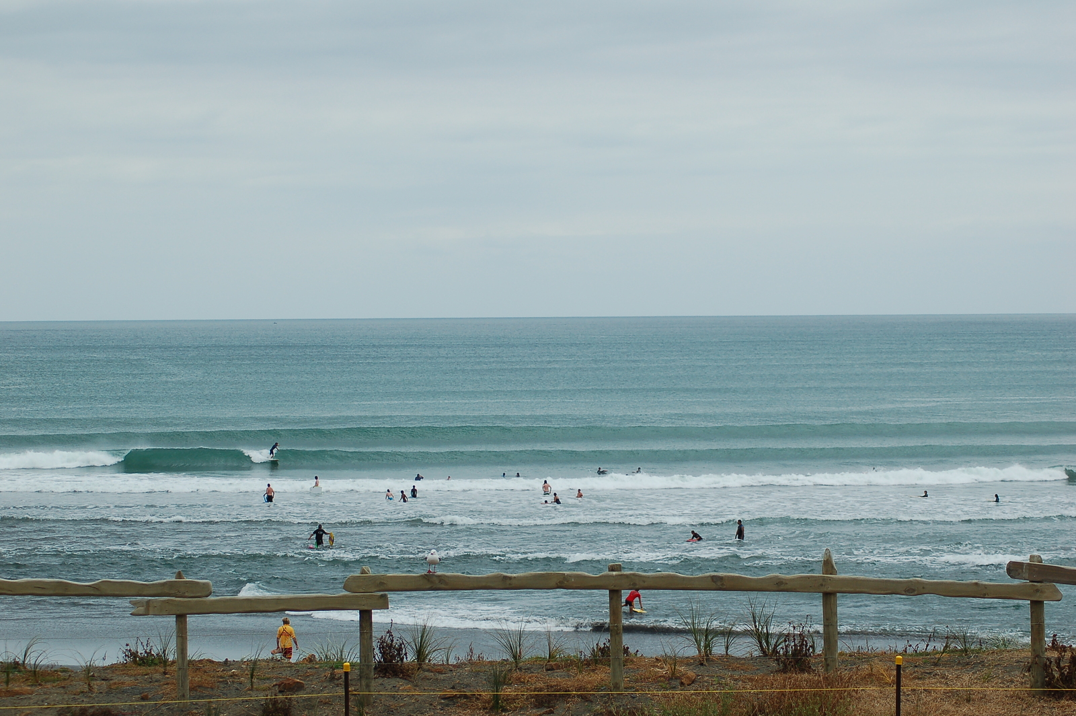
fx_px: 3136
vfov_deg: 13.0
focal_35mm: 105
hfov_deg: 19.5
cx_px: 538
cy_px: 358
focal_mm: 70
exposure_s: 1/1250
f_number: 5
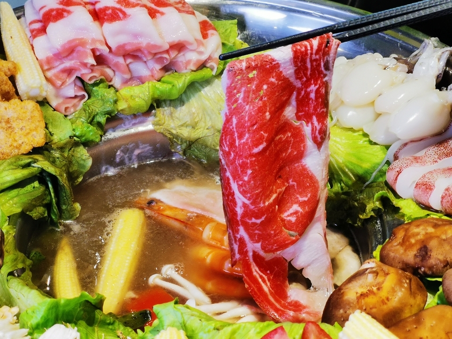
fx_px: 1057
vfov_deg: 18.2
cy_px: 170
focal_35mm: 81
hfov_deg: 24.1
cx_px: 226
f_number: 2.4
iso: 100
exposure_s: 1/120
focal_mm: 7.48
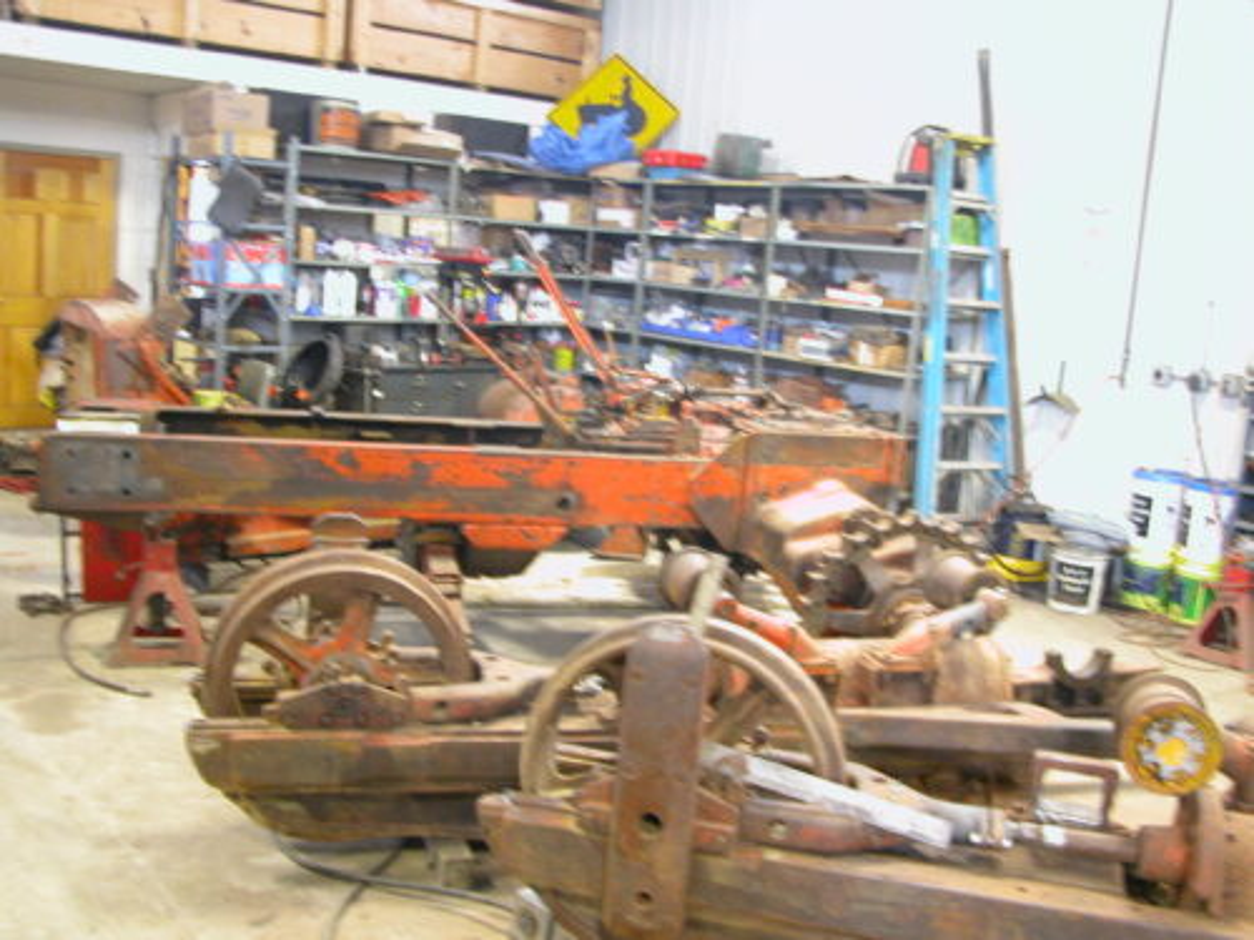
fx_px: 1232
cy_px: 470
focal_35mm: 34
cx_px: 627
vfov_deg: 41.8
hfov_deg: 54.0
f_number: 2.8
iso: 302
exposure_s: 1/4.2
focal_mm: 8.9
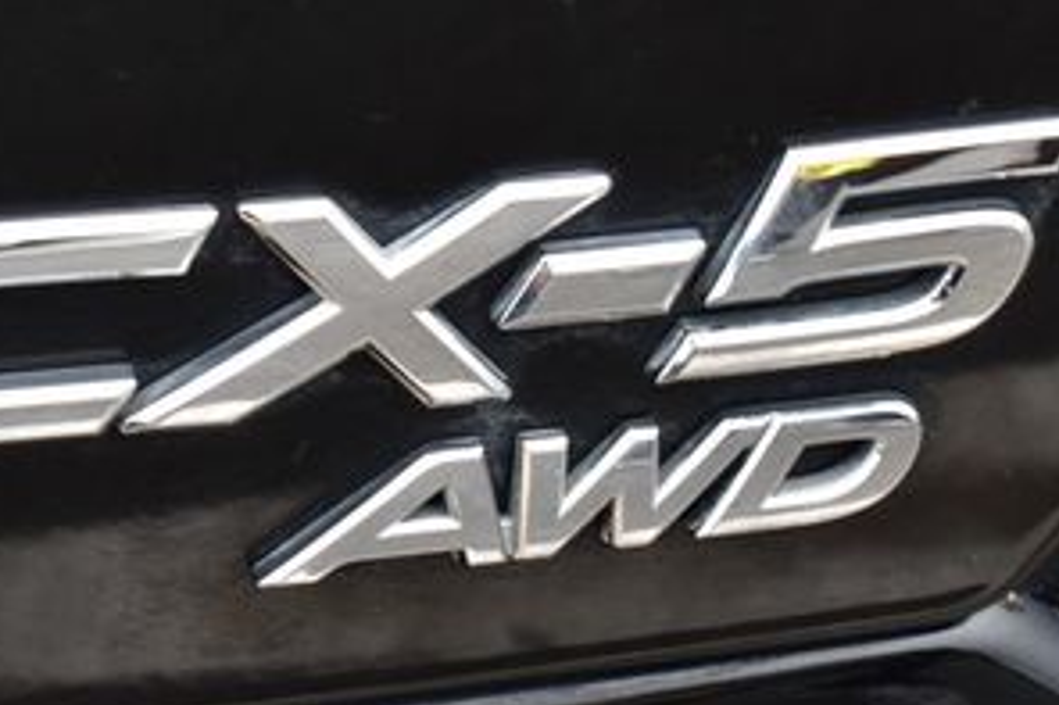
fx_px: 4763
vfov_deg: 8.5
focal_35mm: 162
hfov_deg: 12.7
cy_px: 401
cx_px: 490
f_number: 8
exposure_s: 1/80
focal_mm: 50
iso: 400
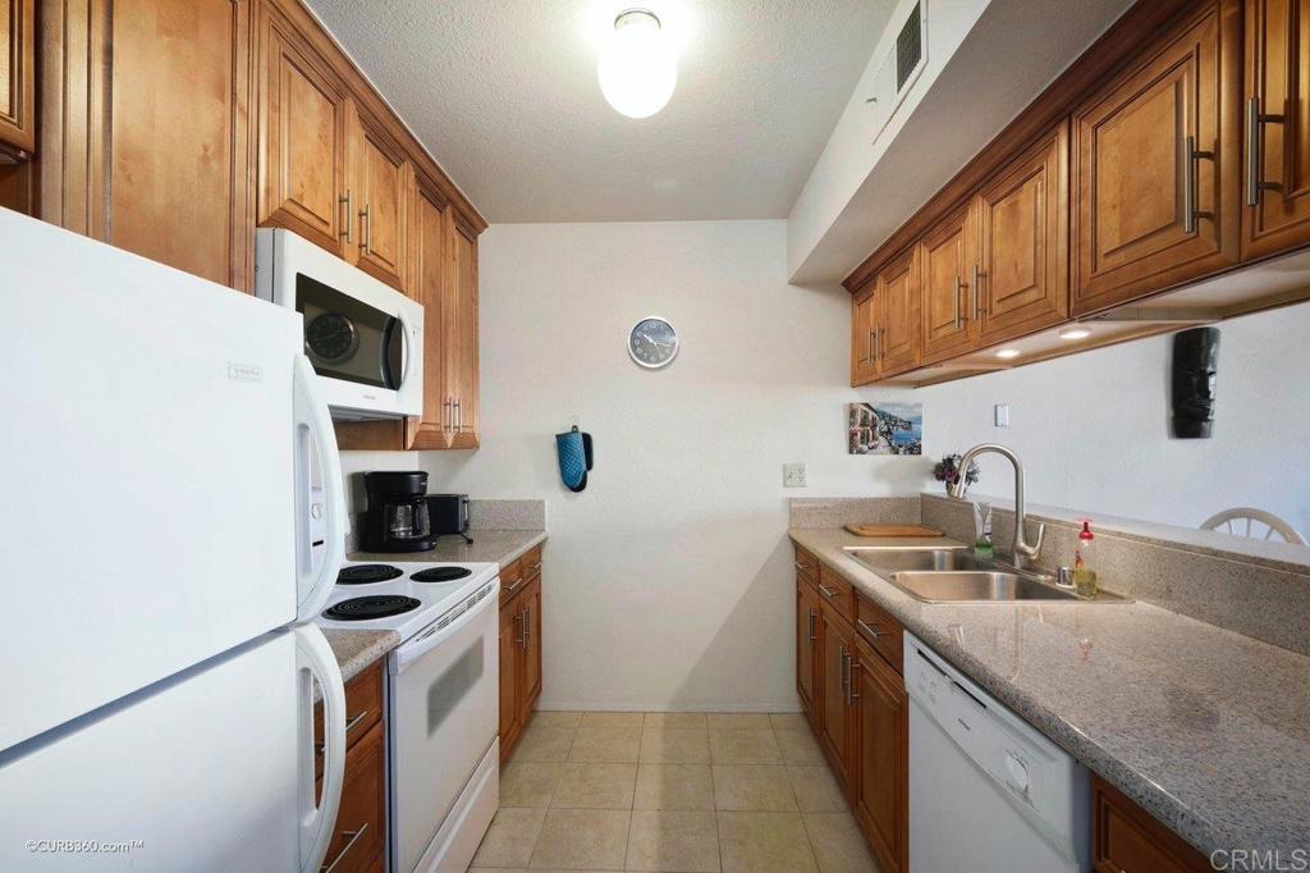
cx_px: 655
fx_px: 546
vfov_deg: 77.3
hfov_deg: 100.4
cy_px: 436
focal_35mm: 15
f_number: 8
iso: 400
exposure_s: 1
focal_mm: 10
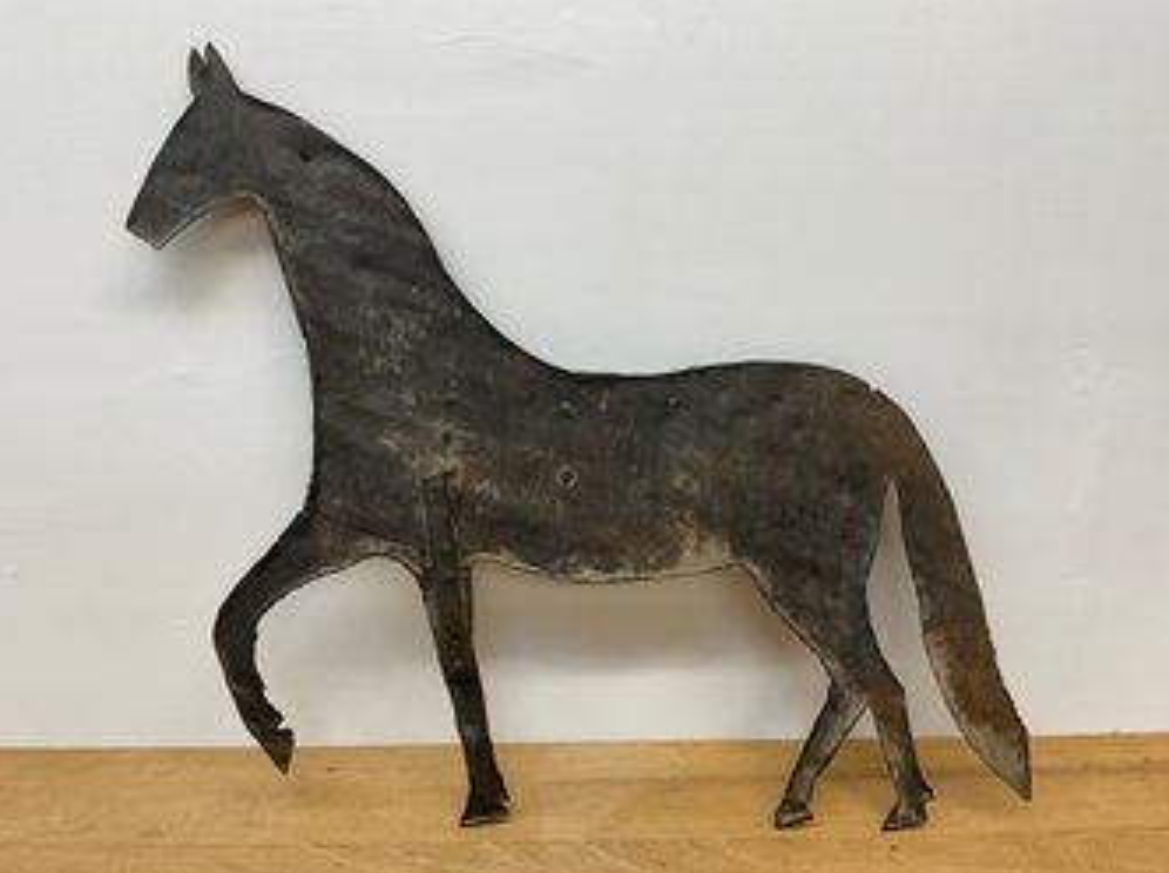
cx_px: 593
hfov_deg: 60.0
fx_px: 1012
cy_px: 449
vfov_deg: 46.7
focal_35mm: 30
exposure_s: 1/60
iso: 64
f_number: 1.8
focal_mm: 3
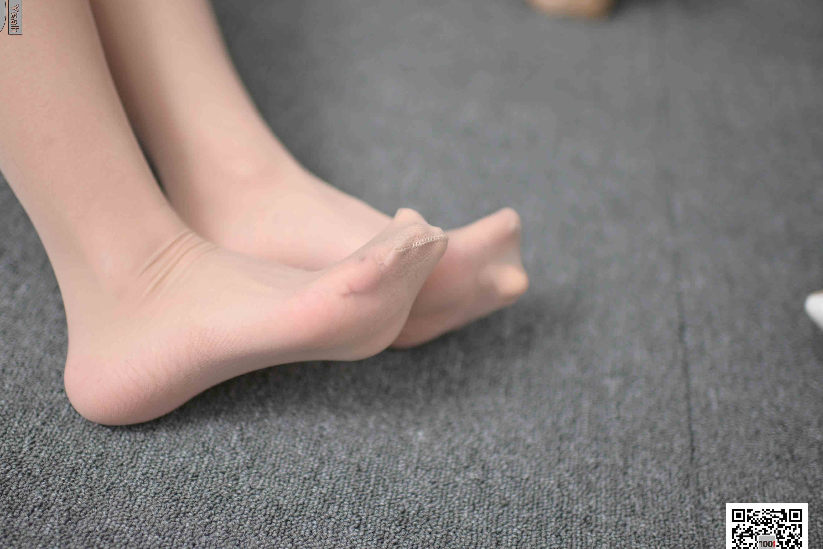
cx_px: 360
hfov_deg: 47.3
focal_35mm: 41
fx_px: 937
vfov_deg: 32.6
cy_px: 287
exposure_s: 1/200
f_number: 1.4
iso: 400
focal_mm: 35
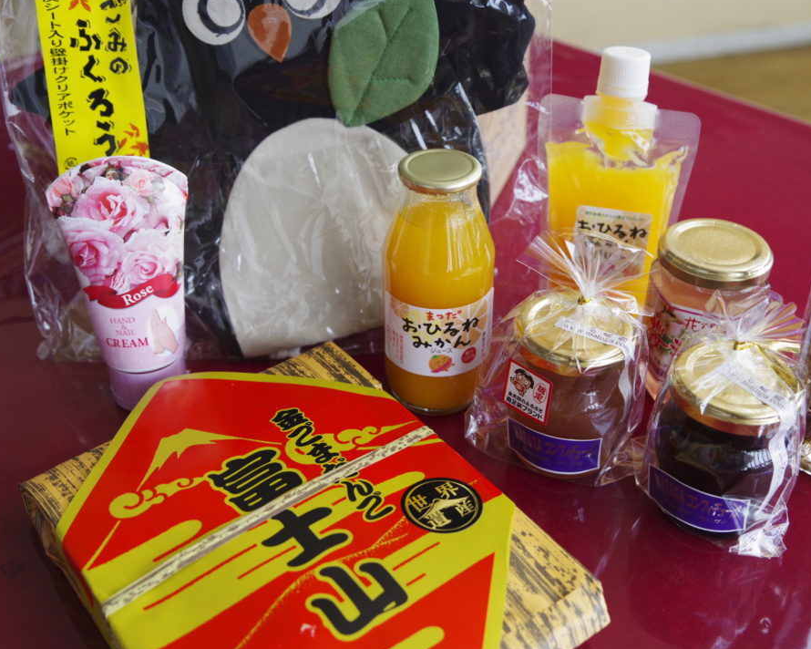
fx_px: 1032
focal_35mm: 43
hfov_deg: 42.8
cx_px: 466
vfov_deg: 34.9
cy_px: 294
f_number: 4.5
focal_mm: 34
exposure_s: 1/125
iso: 640
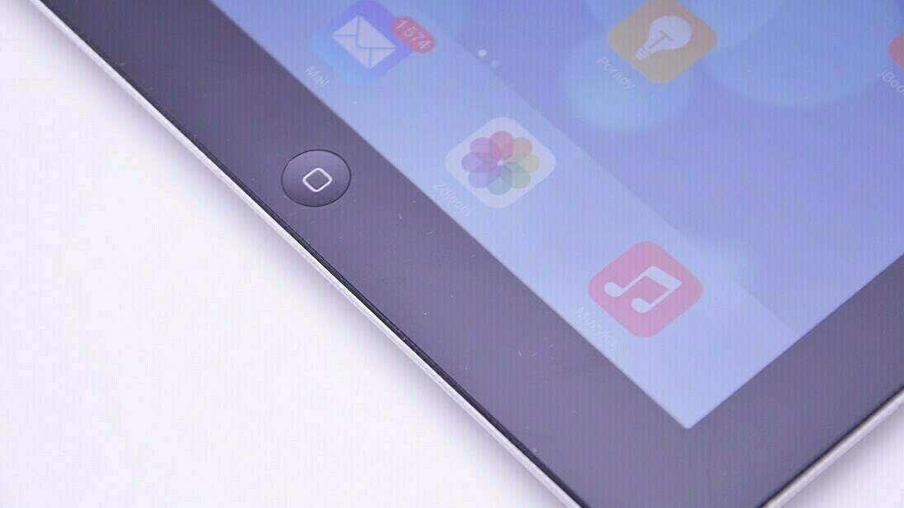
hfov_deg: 13.9
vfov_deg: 7.8
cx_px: 454
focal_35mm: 155
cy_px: 249
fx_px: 3715
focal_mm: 98
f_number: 5.6
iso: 400
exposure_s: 1/160
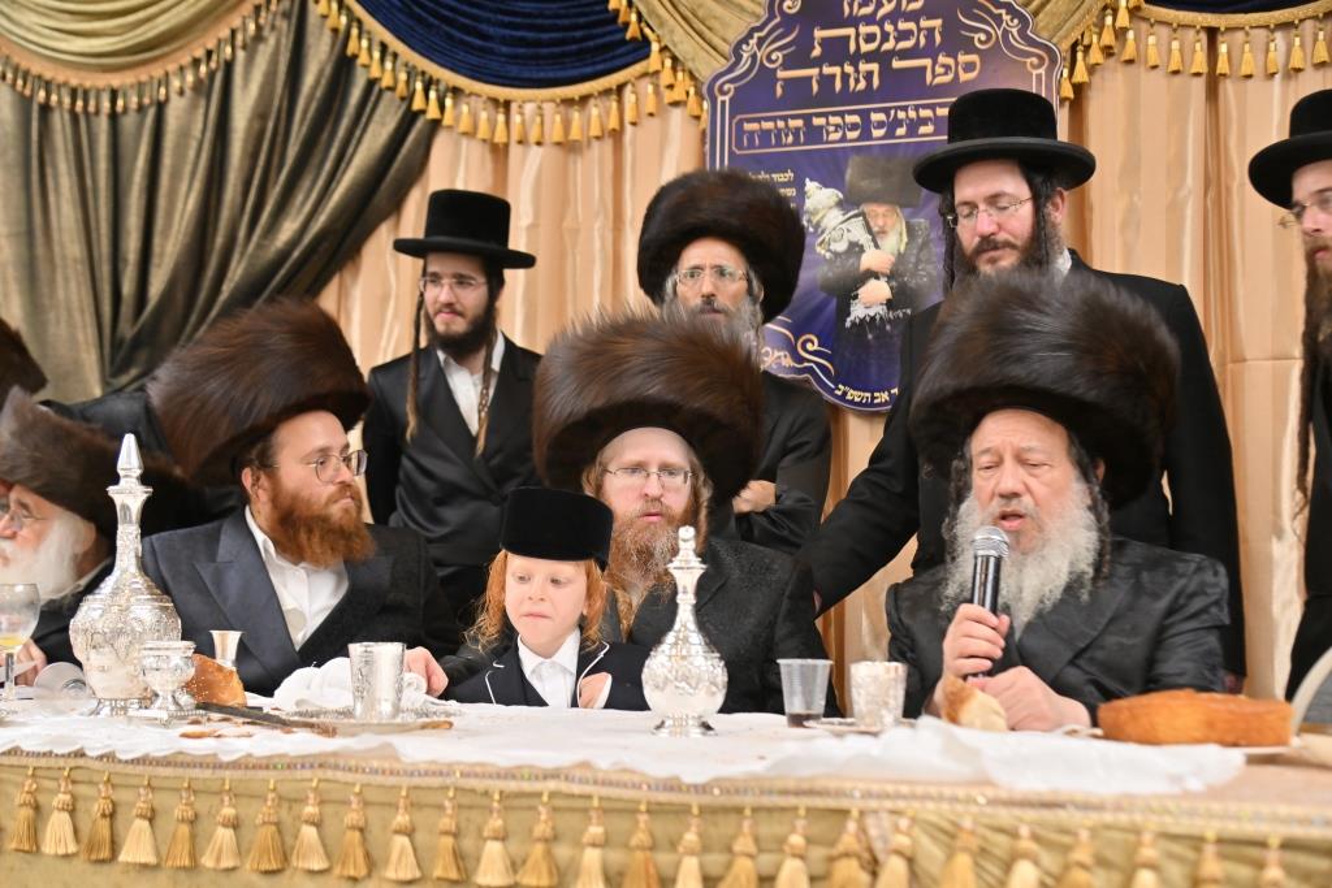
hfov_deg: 39.6
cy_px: 444
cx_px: 666
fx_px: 1850
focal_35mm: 50
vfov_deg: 27.0
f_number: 4
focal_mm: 50
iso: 640
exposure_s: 1/200
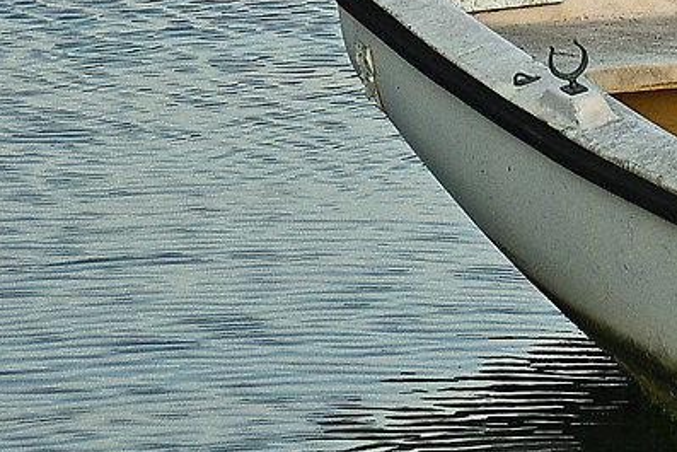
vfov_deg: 1.9
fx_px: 13638
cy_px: -159
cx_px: 1008
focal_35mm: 725
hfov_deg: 2.8
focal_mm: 120
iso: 400
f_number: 4
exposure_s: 1/800
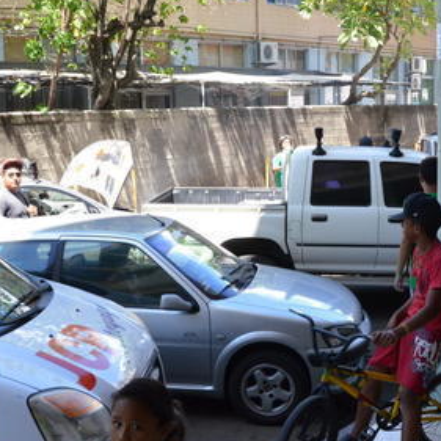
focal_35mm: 53
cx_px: 295
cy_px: 205
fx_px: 764
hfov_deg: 31.9
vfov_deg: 32.2
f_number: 11
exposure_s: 1/500
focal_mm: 18
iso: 2000
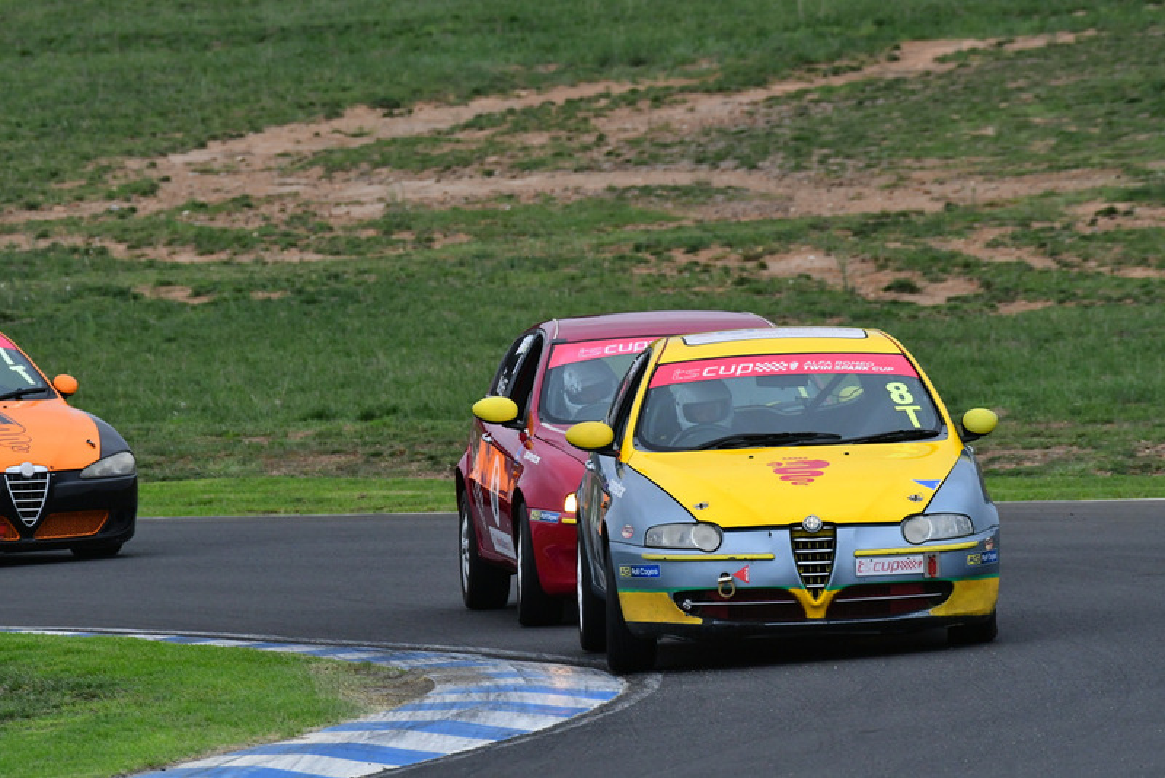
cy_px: 389
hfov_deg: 3.6
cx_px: 582
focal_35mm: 570
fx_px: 18451
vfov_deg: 2.4
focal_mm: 380
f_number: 10
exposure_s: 1/640
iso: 2000
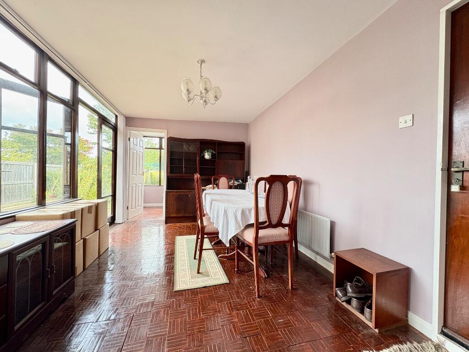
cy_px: 176
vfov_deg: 85.7
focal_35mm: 14
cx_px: 234
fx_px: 190
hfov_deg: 102.1
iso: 160
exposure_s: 1/99
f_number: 2.2
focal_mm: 2.22
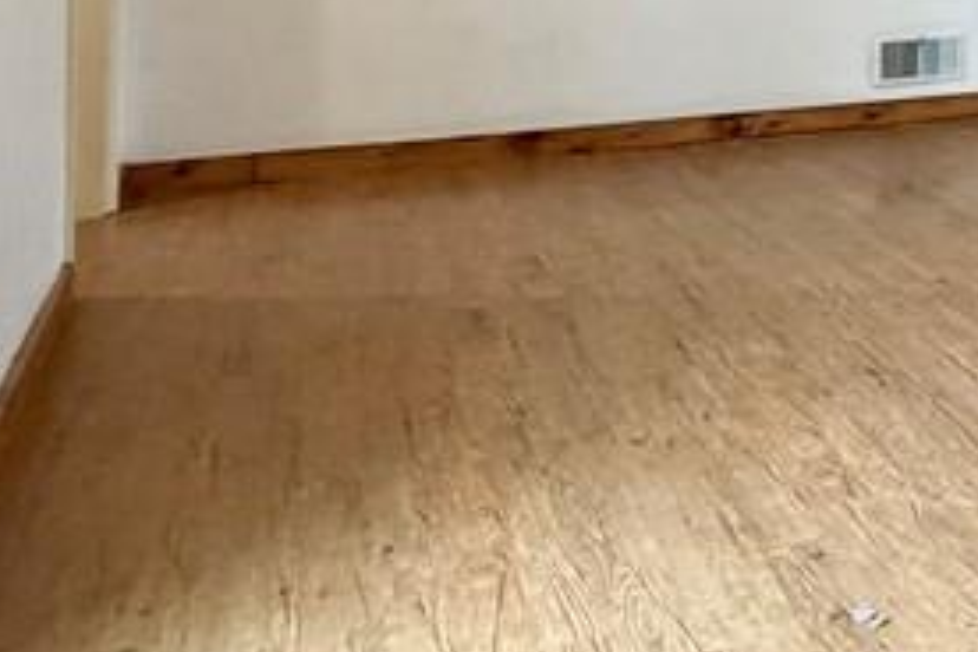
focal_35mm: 54
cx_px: 1527
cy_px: -142
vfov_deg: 22.9
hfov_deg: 25.6
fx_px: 1467
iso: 320
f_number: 2.2
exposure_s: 1/60
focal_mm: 2.22
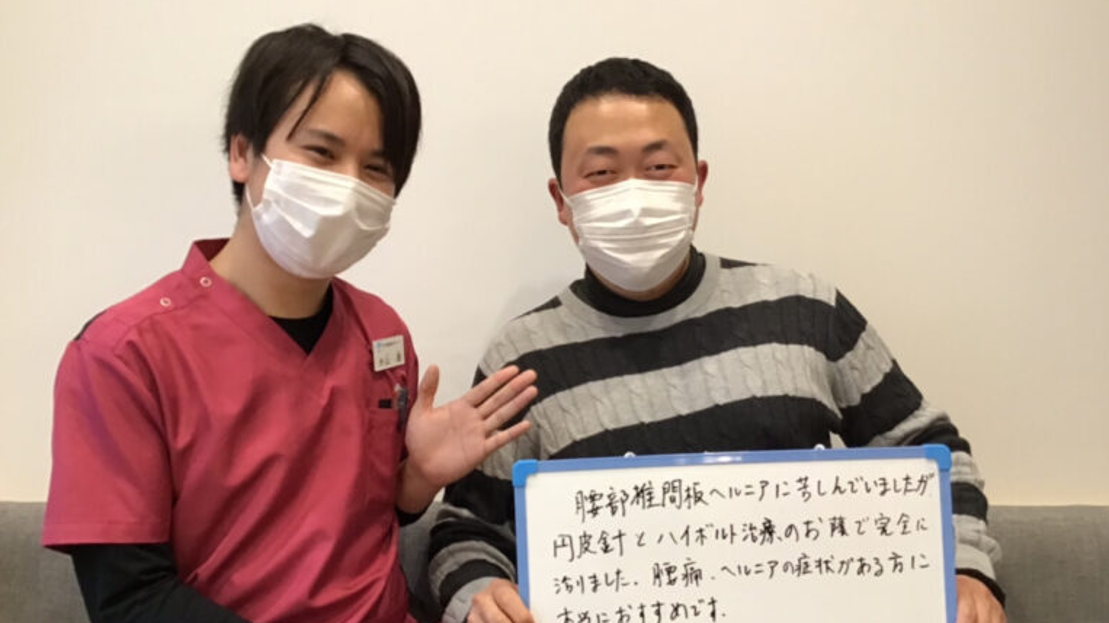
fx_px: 1000
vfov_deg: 34.5
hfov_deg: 58.0
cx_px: 555
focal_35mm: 34
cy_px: 373
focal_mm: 3.3
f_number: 2.4
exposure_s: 1/30
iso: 100
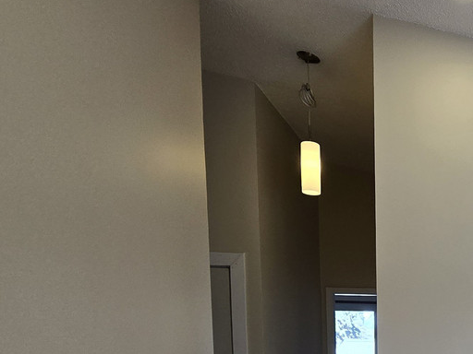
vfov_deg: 31.2
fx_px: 533
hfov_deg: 38.2
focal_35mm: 39
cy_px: 421
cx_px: 540
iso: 80
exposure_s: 1/120
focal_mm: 2.2
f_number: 2.2
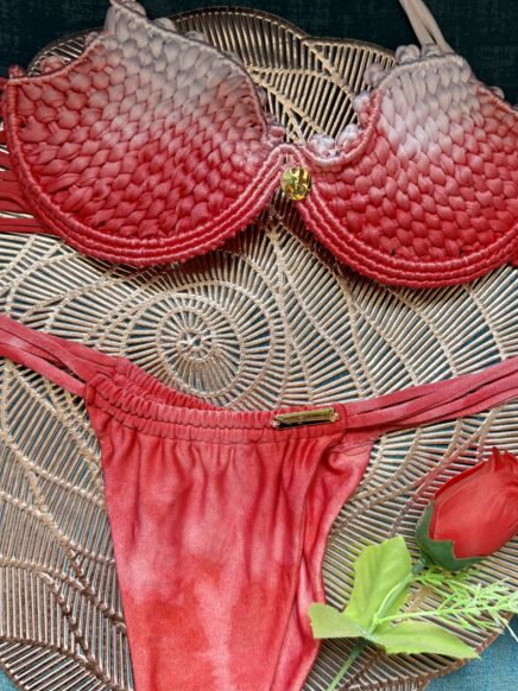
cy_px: 332
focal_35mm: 33
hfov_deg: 42.8
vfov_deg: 55.4
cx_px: 304
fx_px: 659
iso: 200
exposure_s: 1/120
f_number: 1.78
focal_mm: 6.76
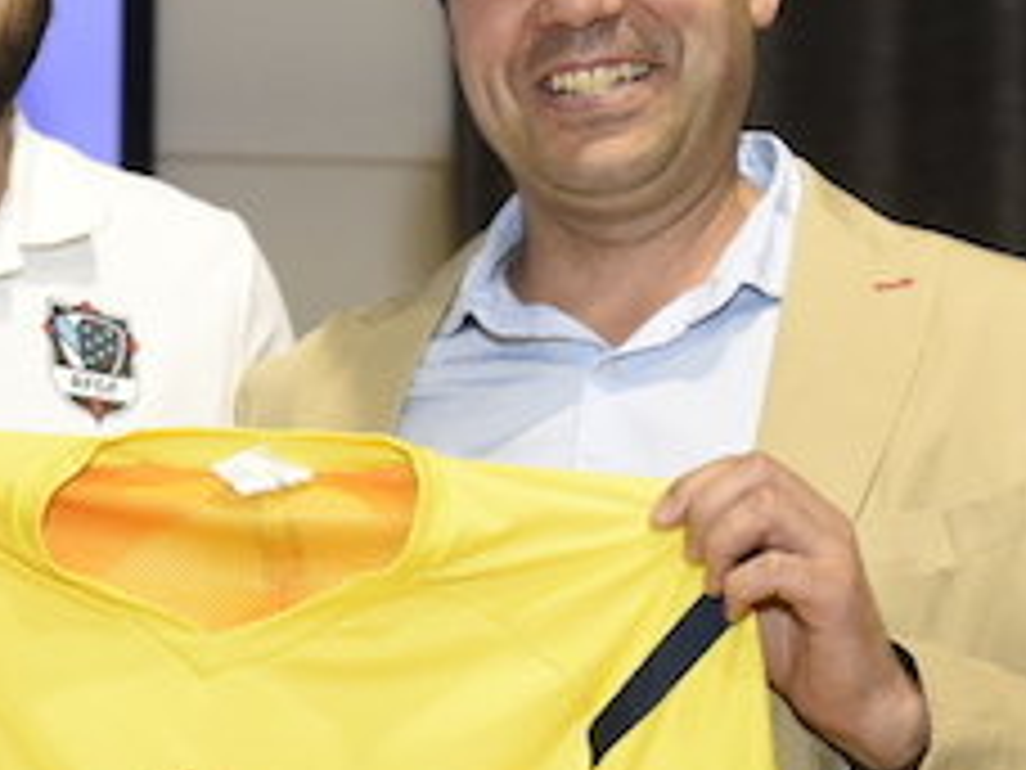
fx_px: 4327
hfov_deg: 13.5
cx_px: 342
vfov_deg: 10.0
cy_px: 874
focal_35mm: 146
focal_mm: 36
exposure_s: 1/200
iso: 2000
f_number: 4
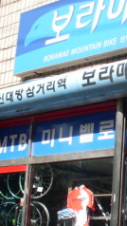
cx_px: 186
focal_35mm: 87
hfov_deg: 13.2
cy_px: 129
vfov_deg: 24.4
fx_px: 520
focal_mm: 6.3
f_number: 8.4
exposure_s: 1/90
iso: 80
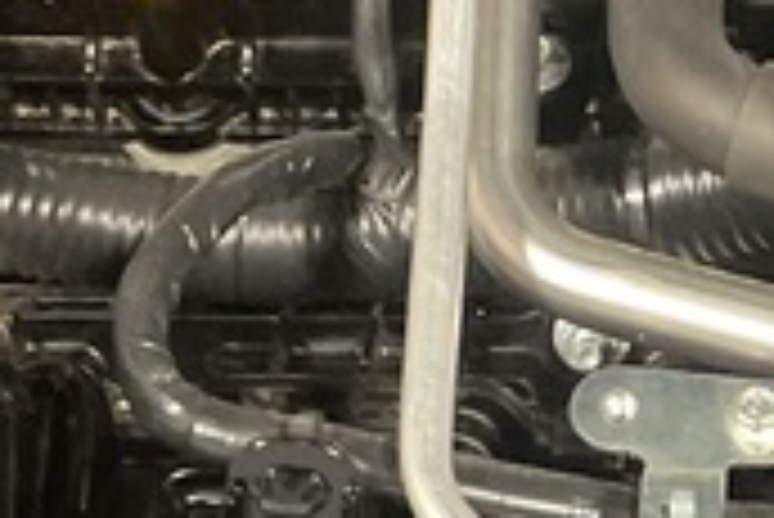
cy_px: 144
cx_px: 828
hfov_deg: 12.0
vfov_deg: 8.2
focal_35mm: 168
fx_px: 3615
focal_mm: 3
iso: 320
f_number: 1.8
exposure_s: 1/40
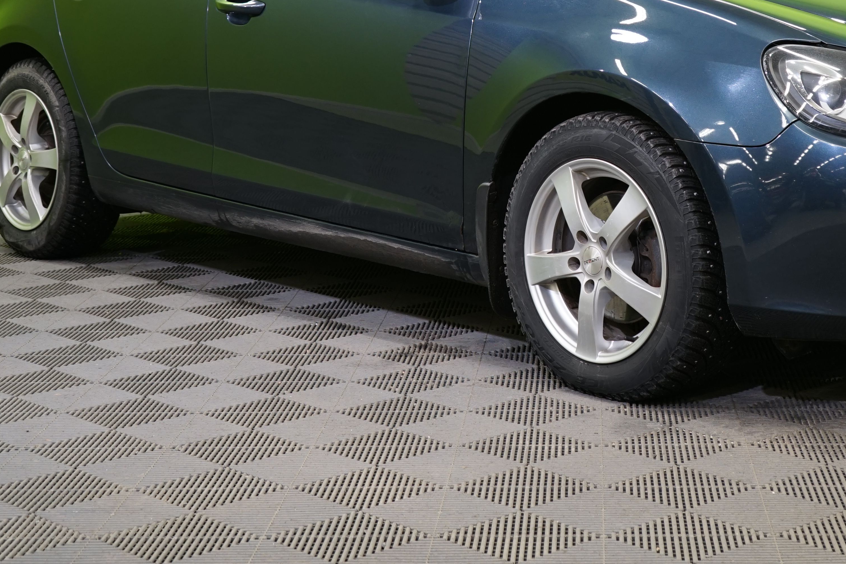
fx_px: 1833
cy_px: 32
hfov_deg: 25.7
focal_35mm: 78
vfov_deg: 17.2
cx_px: 610
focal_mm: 39
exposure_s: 1/25
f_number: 5
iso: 500
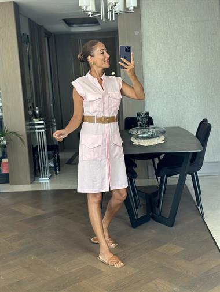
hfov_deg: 30.3
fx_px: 406
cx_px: 110
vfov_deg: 39.6
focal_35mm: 48
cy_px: 146
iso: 100
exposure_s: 1/121
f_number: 1.78
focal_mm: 6.86
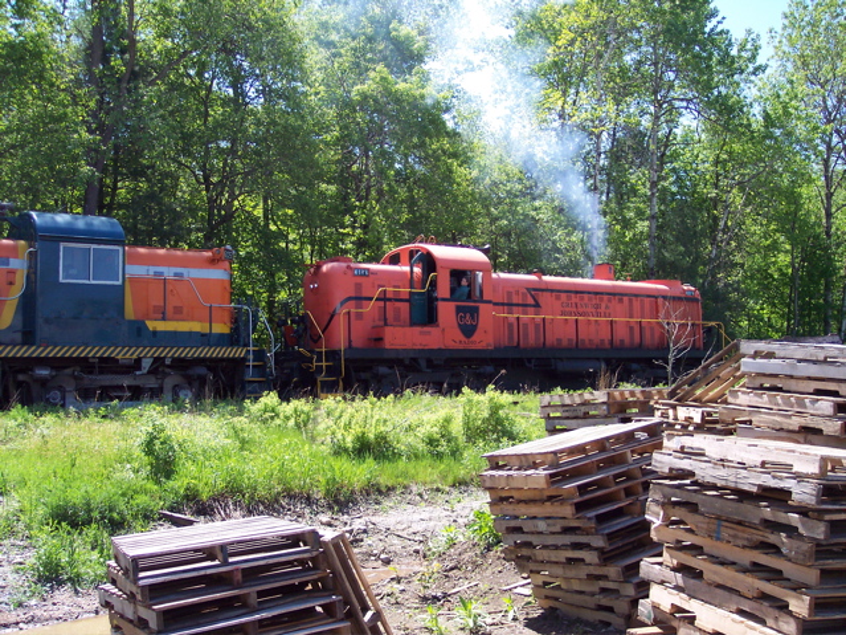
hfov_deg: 49.0
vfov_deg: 37.7
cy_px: 318
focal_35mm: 38
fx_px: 929
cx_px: 423
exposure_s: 1/700
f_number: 2.8
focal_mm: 8
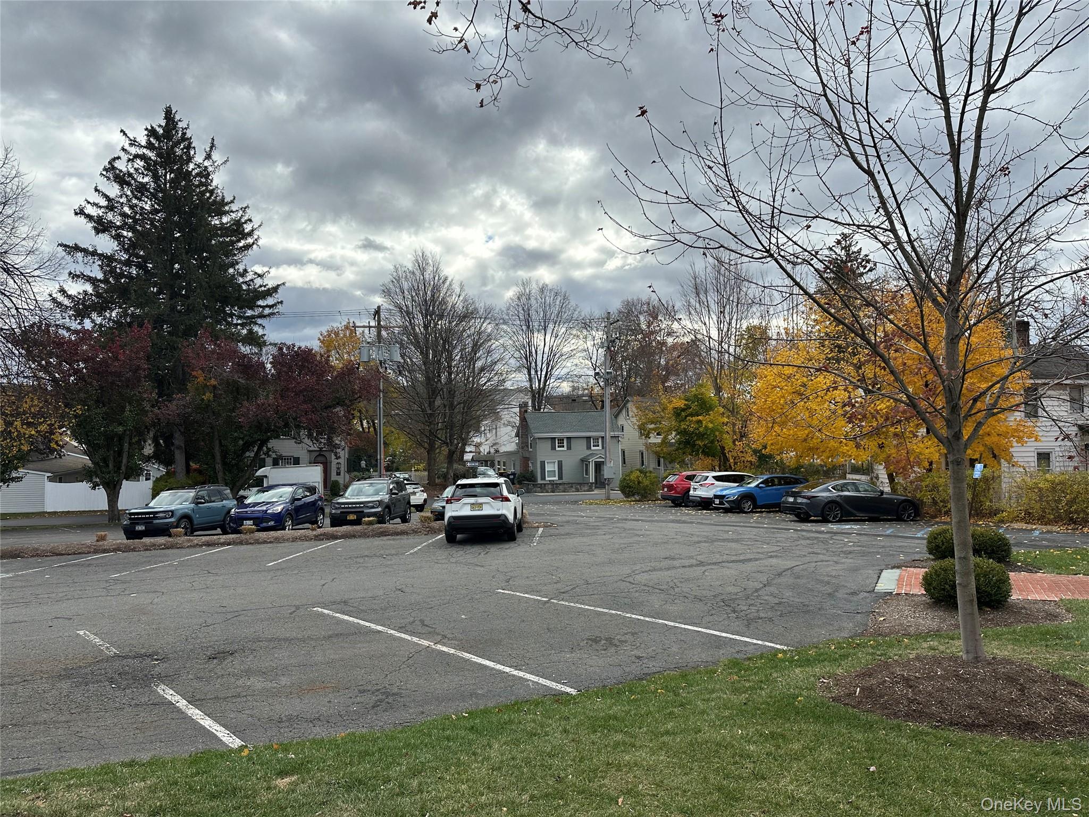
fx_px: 755
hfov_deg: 71.6
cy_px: 408
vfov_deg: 56.8
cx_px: 544
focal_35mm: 24
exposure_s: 1/3472
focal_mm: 6.86
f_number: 1.78
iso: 80
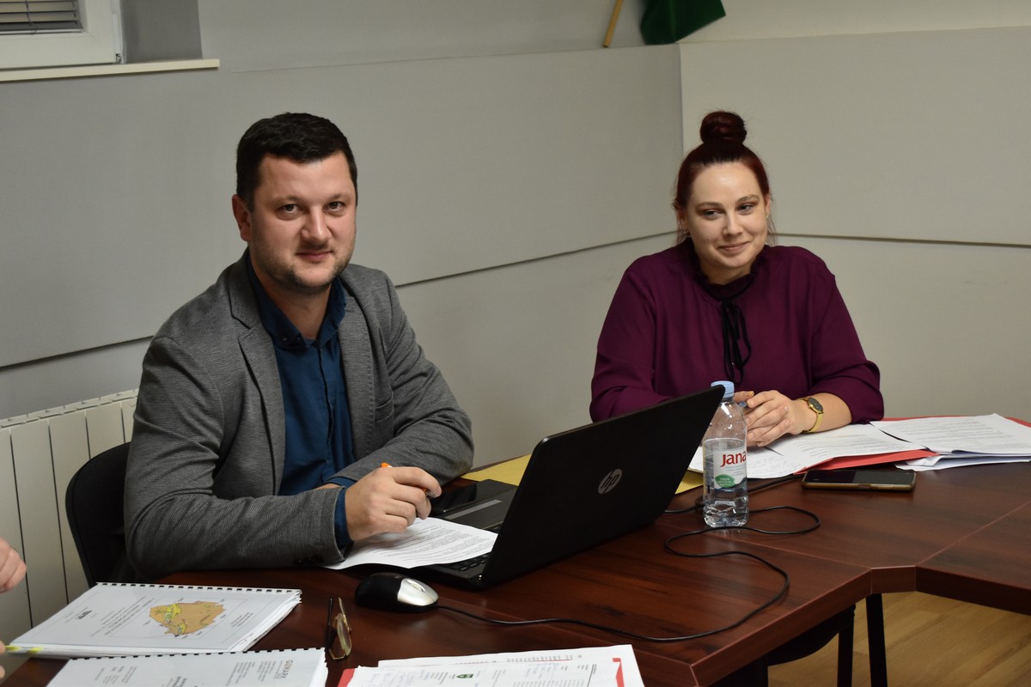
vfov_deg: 23.8
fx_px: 1632
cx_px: 516
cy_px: 344
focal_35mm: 57
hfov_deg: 35.1
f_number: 4.8
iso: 1100
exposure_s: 1/125
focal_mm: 38
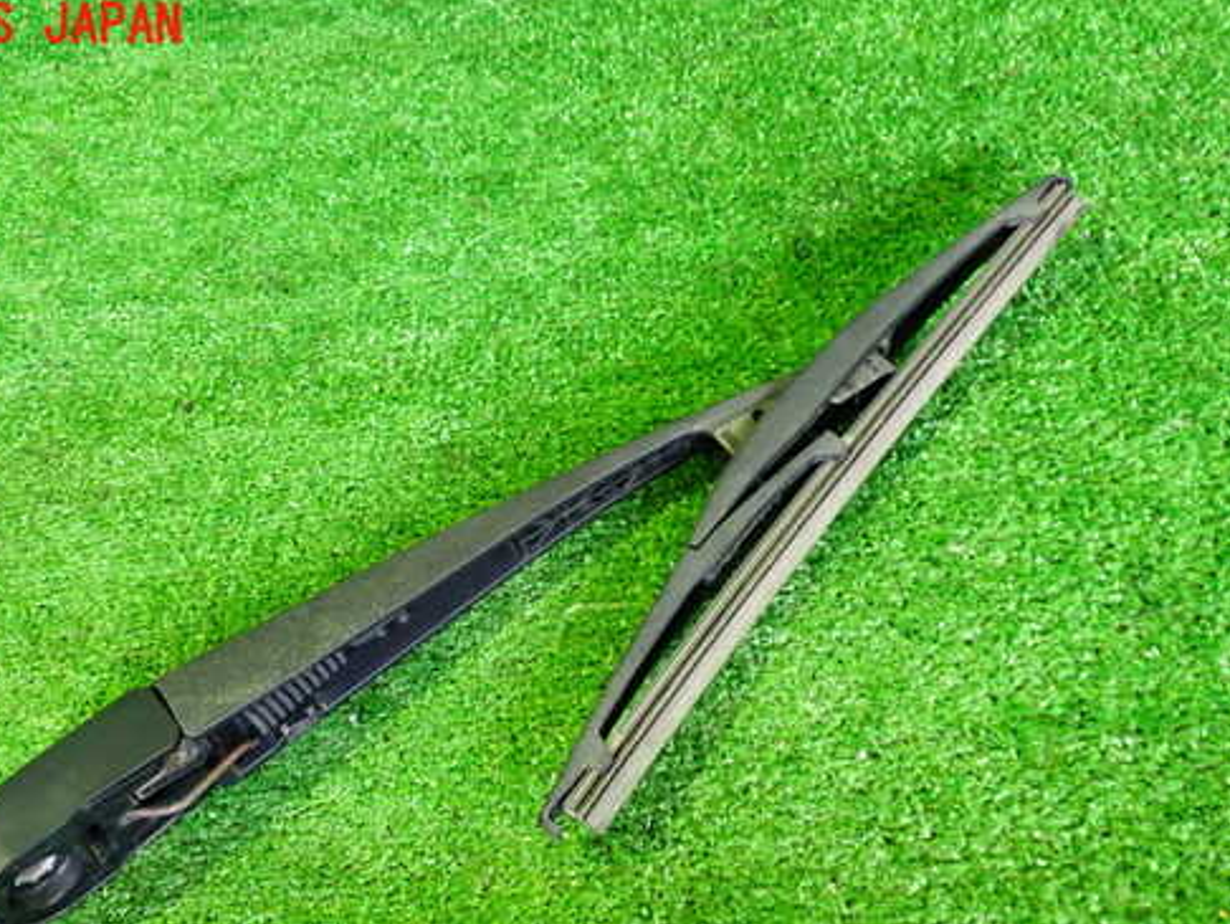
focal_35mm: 37
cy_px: 565
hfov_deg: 49.7
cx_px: 481
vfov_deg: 38.5
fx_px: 1315
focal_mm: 5.4
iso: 800
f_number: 2.3
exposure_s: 1/30
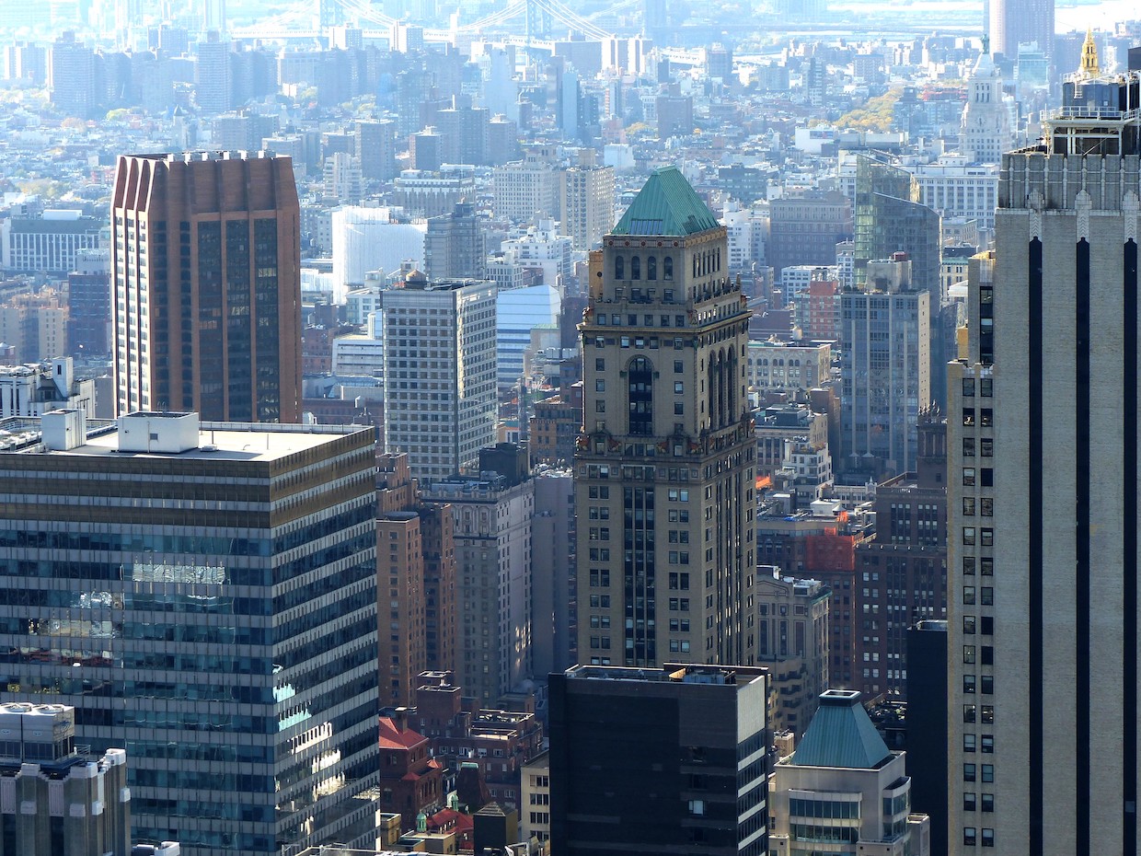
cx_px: 570
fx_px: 4845
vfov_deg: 10.1
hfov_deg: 13.4
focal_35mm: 147
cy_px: 428
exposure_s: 1/320
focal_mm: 26.5
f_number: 4
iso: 100
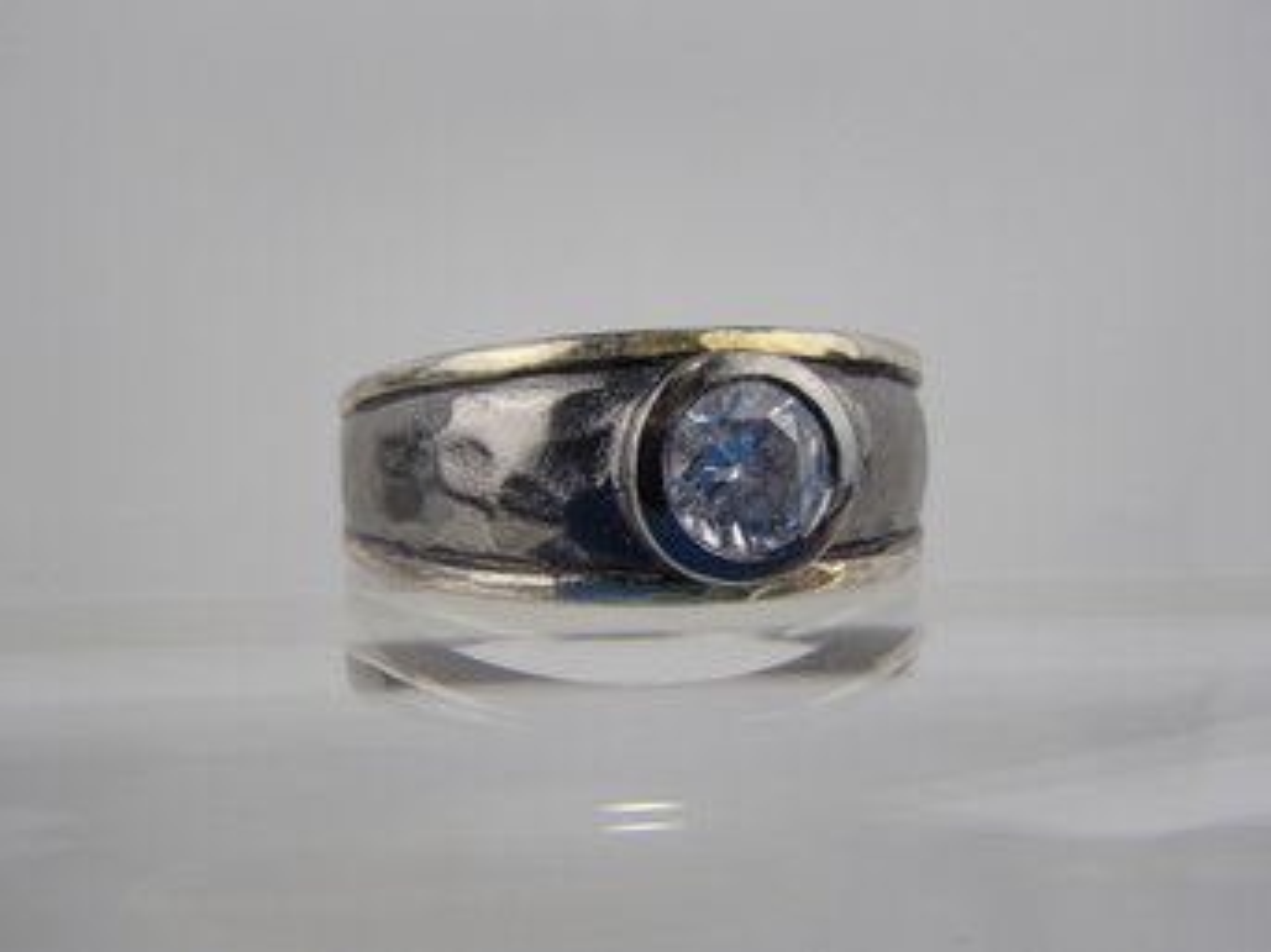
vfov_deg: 38.6
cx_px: 636
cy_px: 476
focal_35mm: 37
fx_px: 1358
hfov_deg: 50.2
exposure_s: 1/160
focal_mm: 6.64
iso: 125
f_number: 4.7
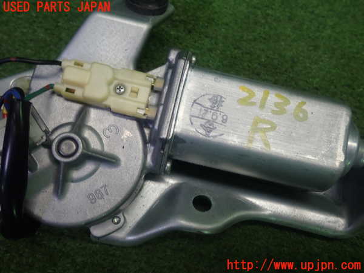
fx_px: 379
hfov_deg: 51.4
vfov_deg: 39.7
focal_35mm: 36
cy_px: 136
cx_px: 182
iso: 160
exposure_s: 1/80
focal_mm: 6.37
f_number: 2.5
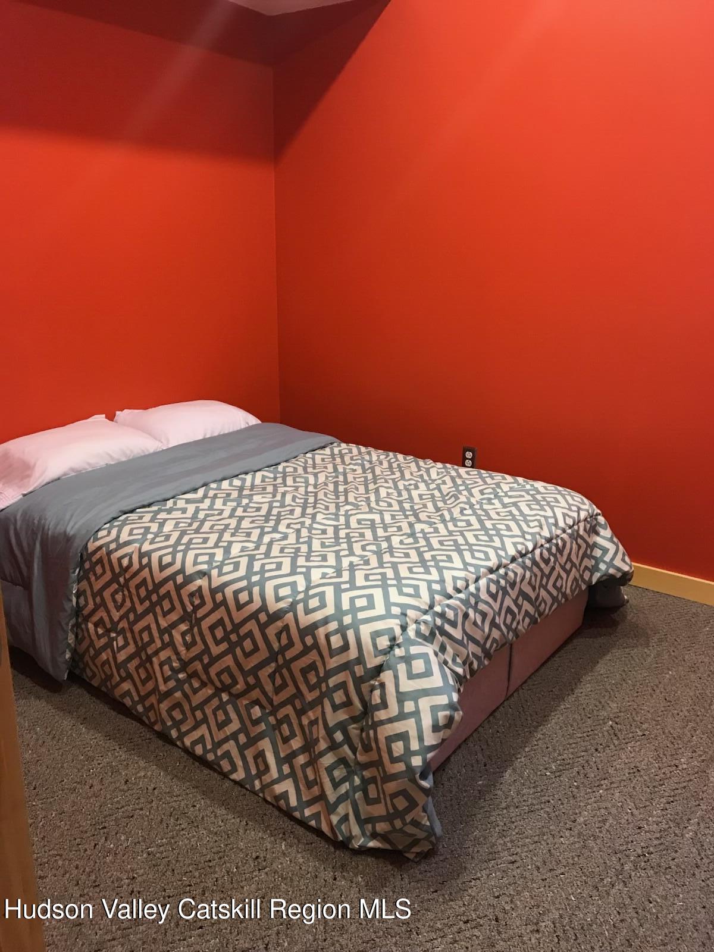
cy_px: 476
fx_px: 770
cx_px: 357
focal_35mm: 28
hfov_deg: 49.7
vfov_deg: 63.4
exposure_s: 1/15
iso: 64
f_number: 1.8
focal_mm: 3.99
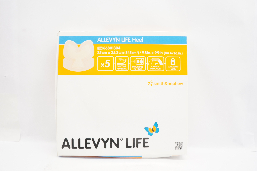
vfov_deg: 47.8
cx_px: 128
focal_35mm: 27
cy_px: 86
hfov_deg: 67.4
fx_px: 193
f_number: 10
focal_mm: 18
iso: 800
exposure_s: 1/30
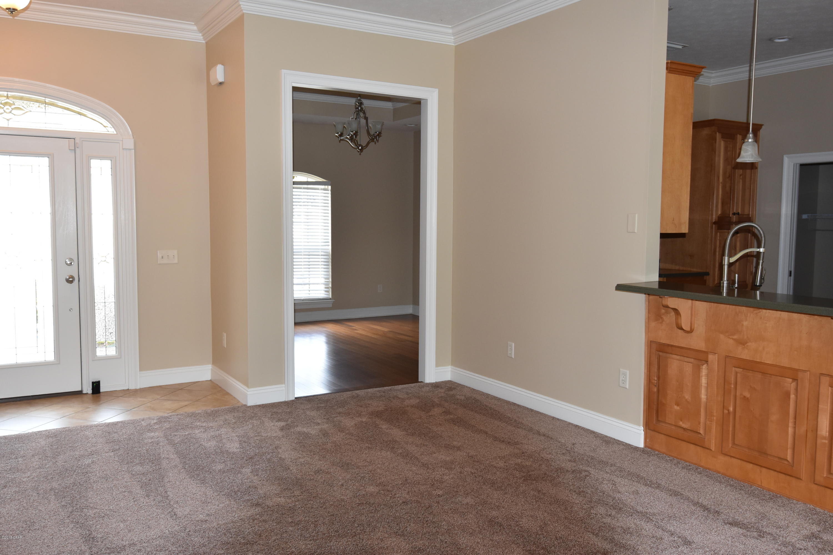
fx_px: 694
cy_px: 278
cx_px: 416
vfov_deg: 43.6
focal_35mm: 30
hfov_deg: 61.9
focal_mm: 20
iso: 800
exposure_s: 1/80
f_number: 4.5
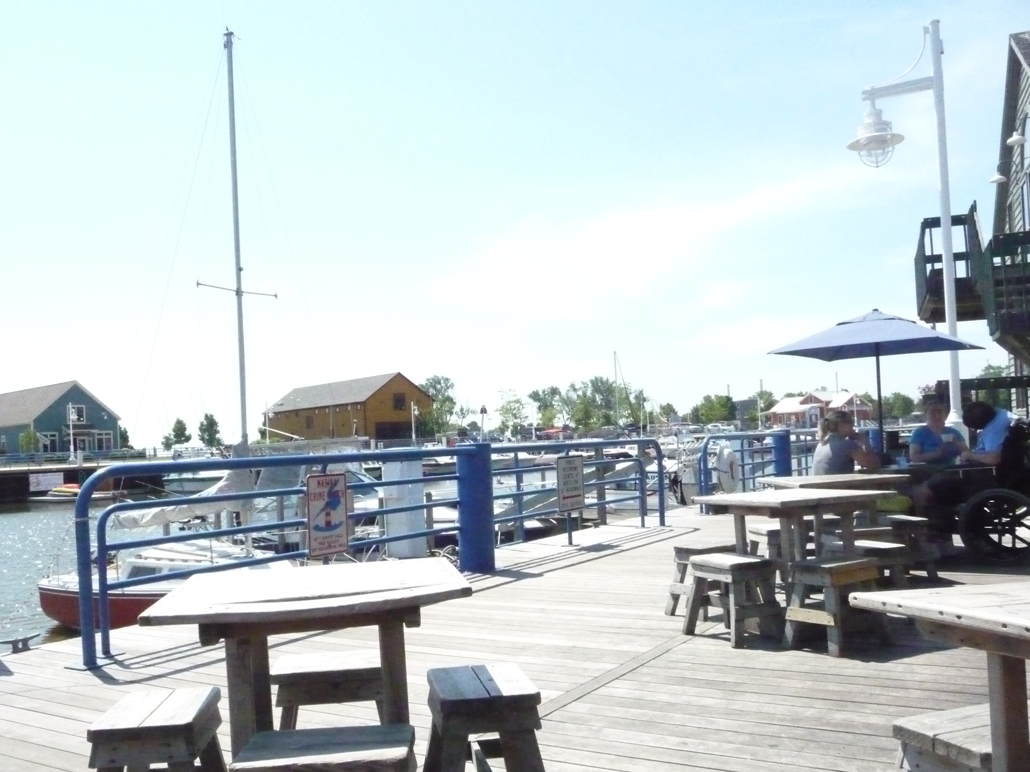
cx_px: 469
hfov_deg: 56.7
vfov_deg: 44.1
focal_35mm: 32
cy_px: 416
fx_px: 952
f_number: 8
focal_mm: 4.7
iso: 1600
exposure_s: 1/2000
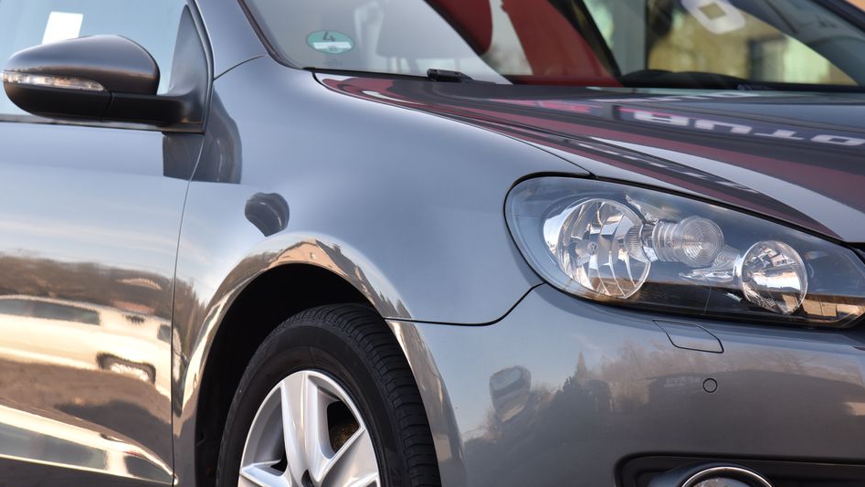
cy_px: 254
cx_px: 425
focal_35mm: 136
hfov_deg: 15.8
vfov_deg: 8.9
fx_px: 3120
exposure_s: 1/200
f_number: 7.1
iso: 500
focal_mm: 120
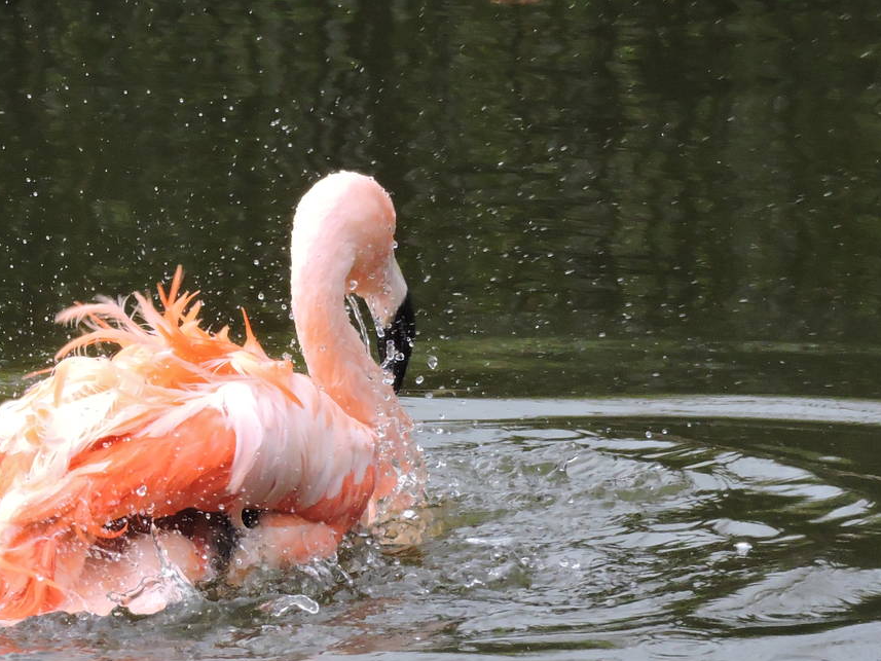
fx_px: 14254
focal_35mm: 560
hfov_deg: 3.5
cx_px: 219
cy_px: 394
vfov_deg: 2.7
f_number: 5.5
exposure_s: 1/1000
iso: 720
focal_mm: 53.7
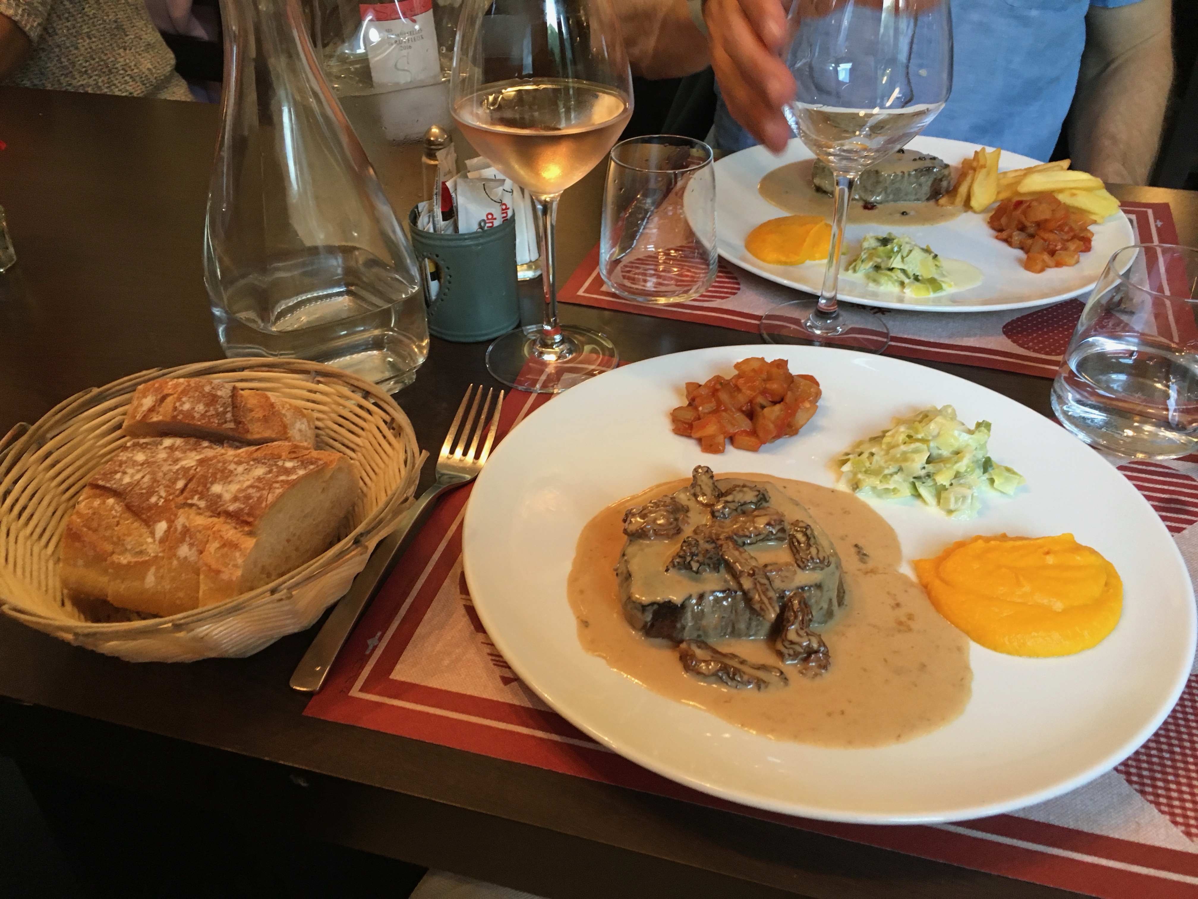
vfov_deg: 48.2
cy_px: 450
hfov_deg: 61.7
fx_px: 1004
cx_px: 599
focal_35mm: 29
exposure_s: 1/33
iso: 160
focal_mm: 4.15
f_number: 2.2
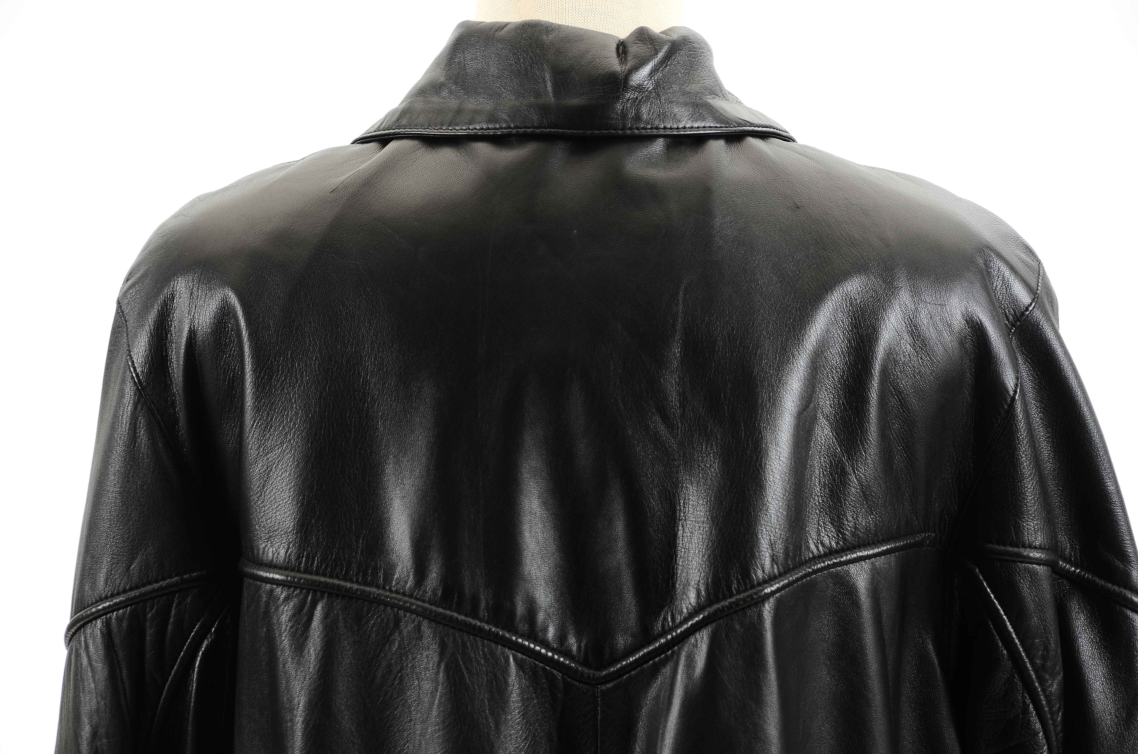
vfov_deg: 9.9
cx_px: 569
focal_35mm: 138
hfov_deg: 14.9
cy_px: 377
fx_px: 4353
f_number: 7.1
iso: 160
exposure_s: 1/80
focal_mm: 92
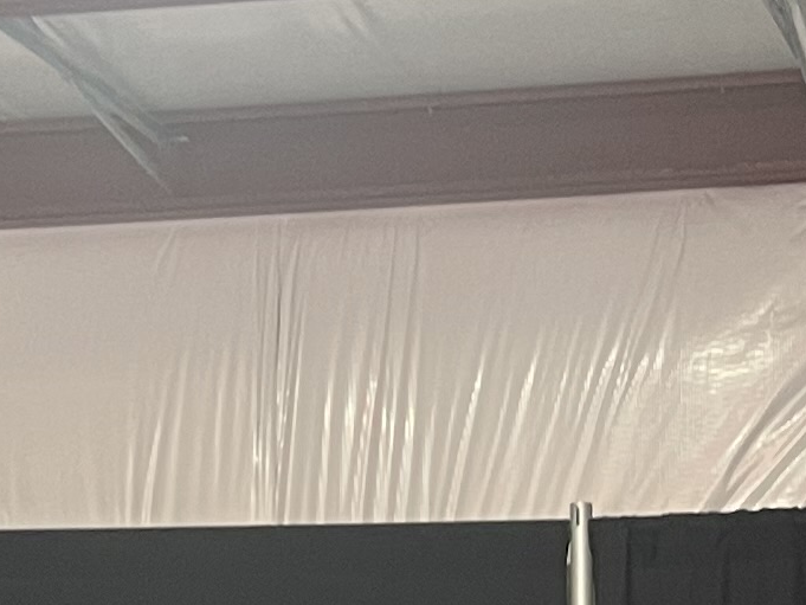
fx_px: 3586
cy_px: 1402
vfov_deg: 8.8
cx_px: 631
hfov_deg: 12.8
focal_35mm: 154
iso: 125
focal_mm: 4.2
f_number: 1.6
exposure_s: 1/60
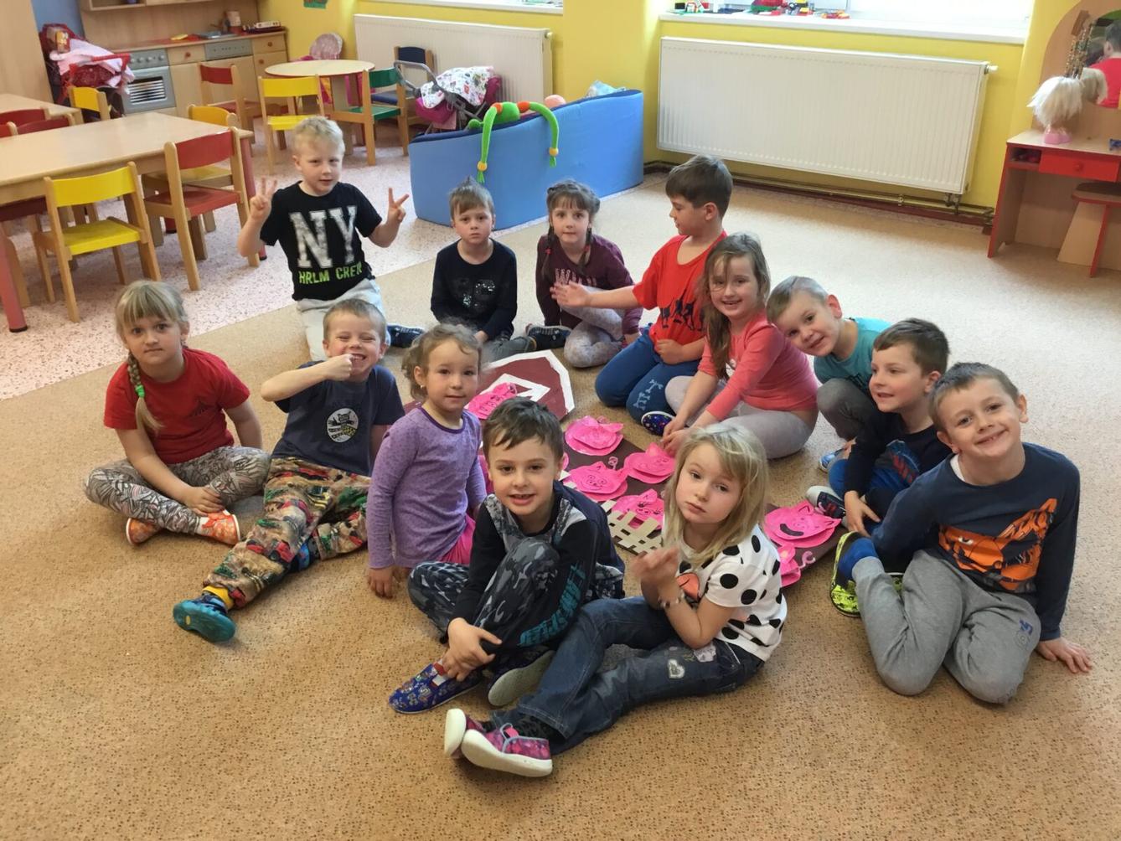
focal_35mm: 31
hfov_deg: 58.3
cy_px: 420
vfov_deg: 45.5
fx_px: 1004
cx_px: 560
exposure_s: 1/33
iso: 80
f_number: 2.4
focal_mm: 3.3
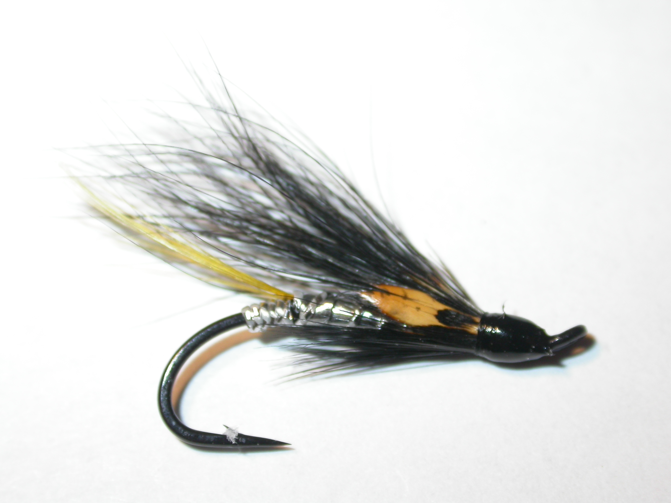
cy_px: 252
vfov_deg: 13.8
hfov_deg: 18.4
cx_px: 336
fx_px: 2074
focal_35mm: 107
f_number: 4.1
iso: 100
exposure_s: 1/106
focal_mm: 22.2
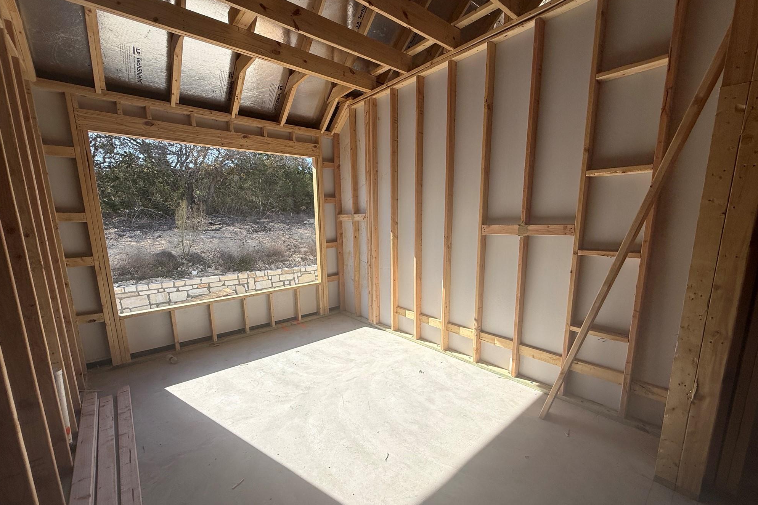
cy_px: 276
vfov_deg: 77.1
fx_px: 316
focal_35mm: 15
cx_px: 373
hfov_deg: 100.4
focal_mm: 2.22
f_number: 2.2
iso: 50
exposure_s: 1/1572
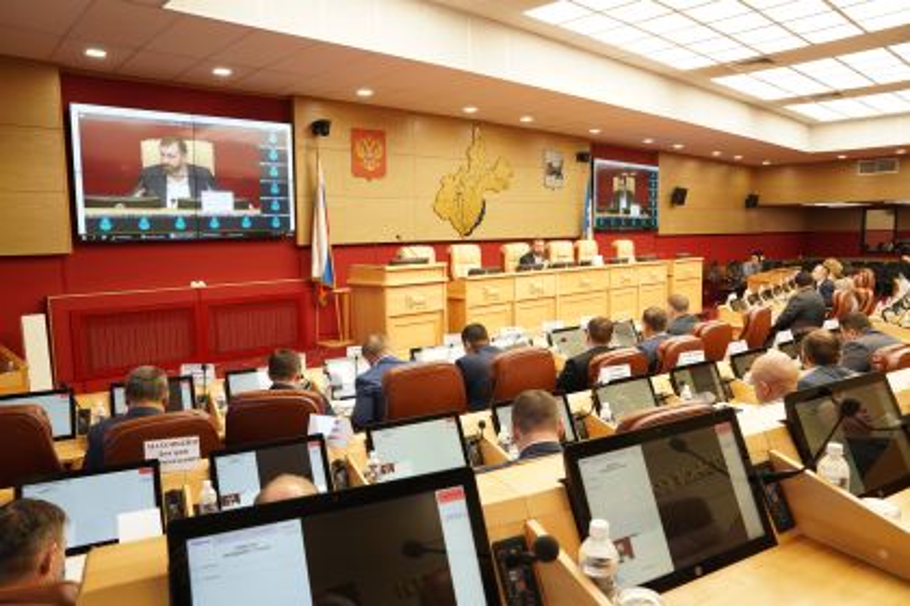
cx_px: 455
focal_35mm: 24
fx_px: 607
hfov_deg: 73.7
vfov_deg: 53.1
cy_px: 303
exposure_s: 1/160
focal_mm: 24
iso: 2000
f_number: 5.6
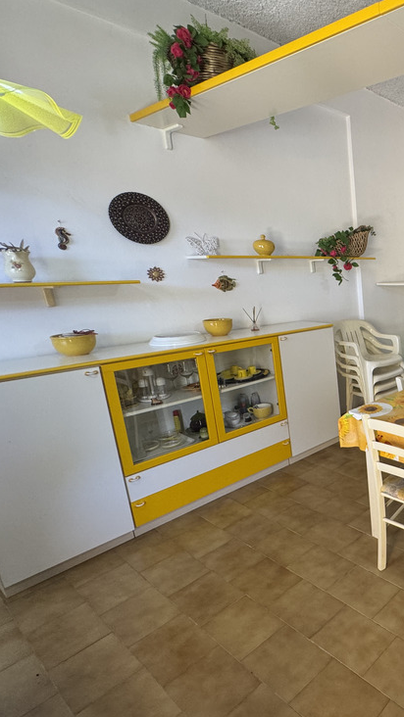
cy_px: 360
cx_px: 476
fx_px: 400
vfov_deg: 83.8
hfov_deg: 39.8
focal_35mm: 21
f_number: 2.2
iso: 160
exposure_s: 1/100
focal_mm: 2.22
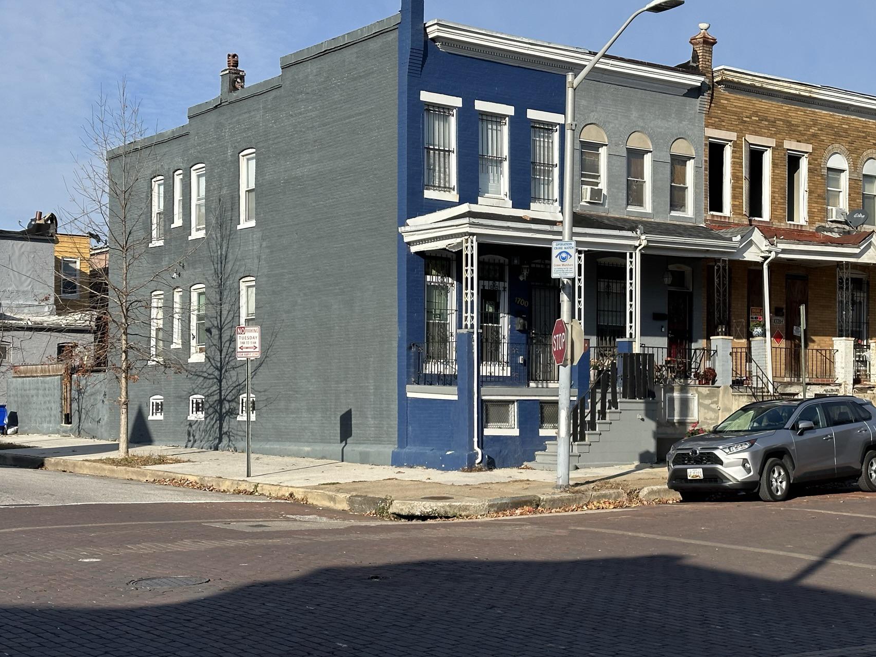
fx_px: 1468
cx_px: 486
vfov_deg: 25.2
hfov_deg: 33.2
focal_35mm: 58
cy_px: 355
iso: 64
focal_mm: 6.86
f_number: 1.78
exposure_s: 1/4762
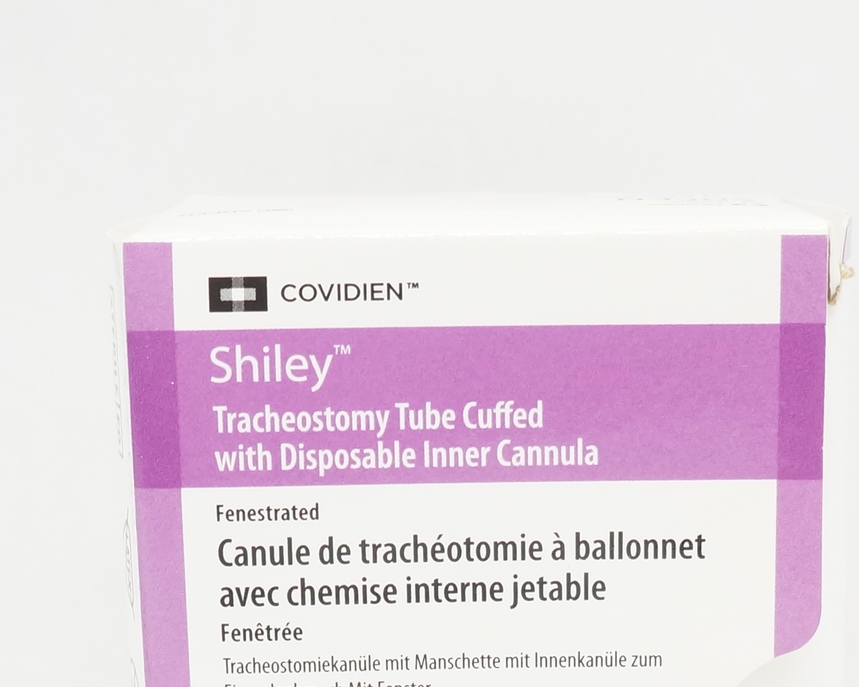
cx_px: 532
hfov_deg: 23.0
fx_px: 2110
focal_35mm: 83
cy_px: 731
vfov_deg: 17.9
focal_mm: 18
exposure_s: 1/60
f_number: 5.6
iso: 800
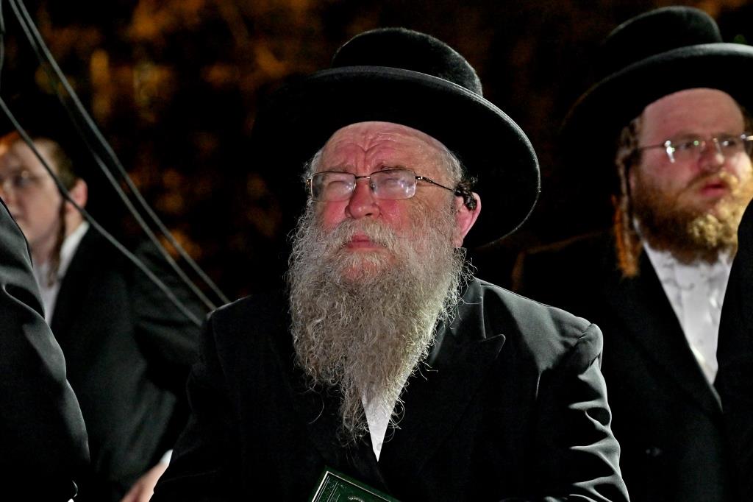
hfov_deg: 11.4
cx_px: 376
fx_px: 3764
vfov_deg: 7.6
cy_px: 251
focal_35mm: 180
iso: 1600
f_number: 4
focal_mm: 120
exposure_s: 1/160
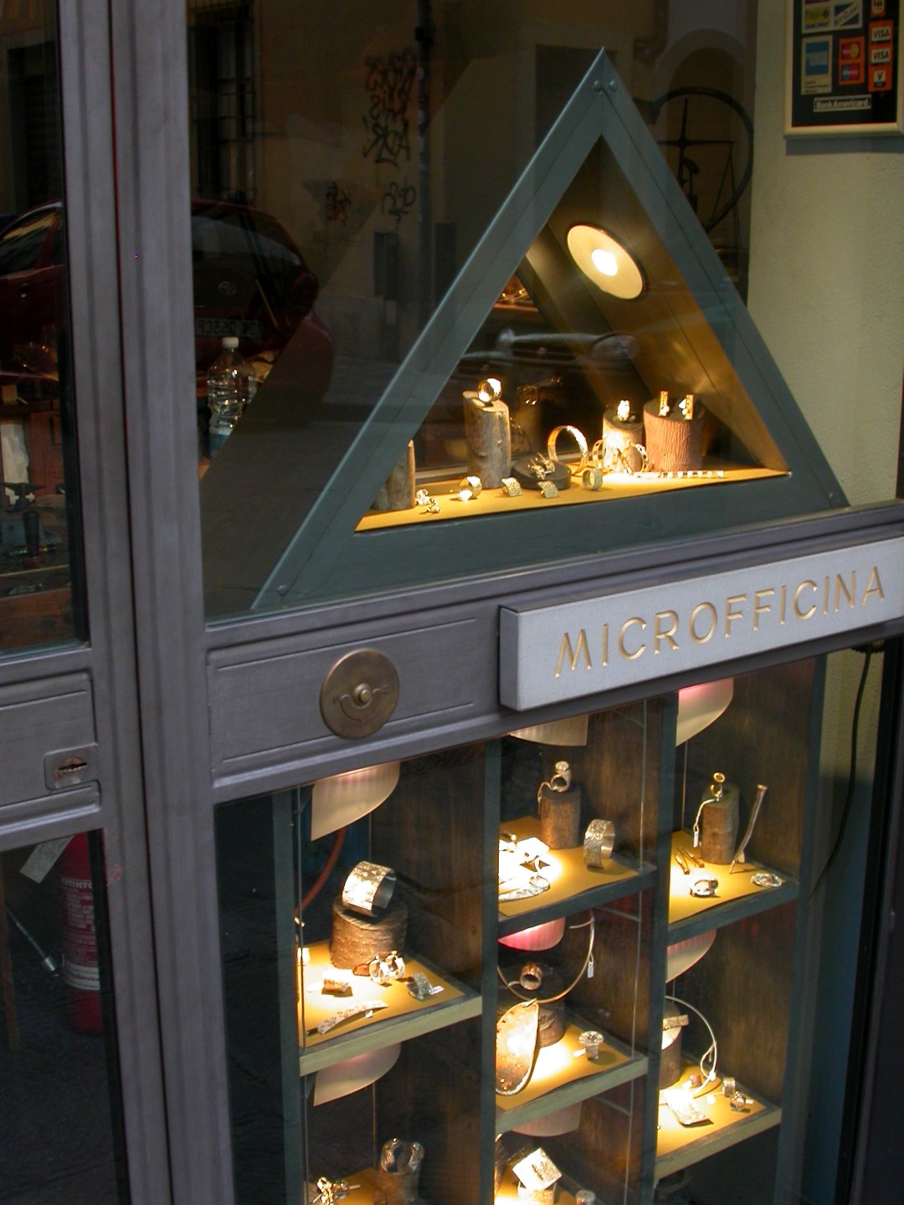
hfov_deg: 32.2
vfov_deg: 42.1
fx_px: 1567
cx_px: 452
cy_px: 602
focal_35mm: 45
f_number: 5
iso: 100
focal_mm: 9.3
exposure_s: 1/15
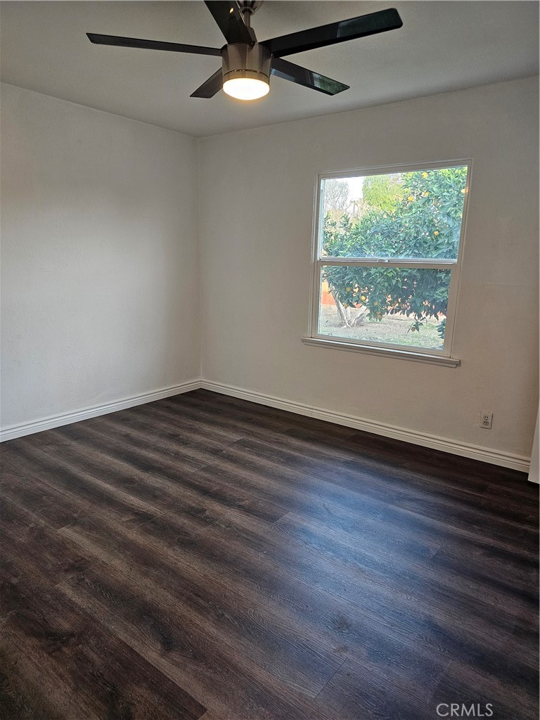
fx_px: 478
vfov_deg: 73.9
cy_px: 360
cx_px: 270
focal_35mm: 23
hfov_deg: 58.9
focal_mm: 6.3
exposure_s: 1/120
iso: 320
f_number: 1.7
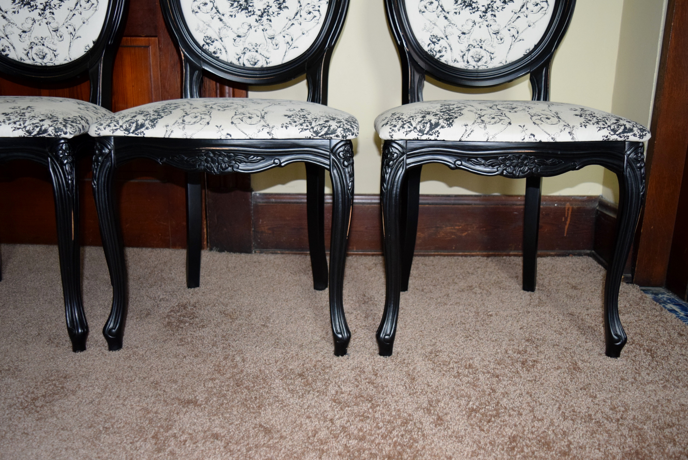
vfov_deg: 40.0
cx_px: 344
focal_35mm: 33
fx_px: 631
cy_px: 230
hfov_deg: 57.2
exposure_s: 1/60
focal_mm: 22
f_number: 3.8
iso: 1600
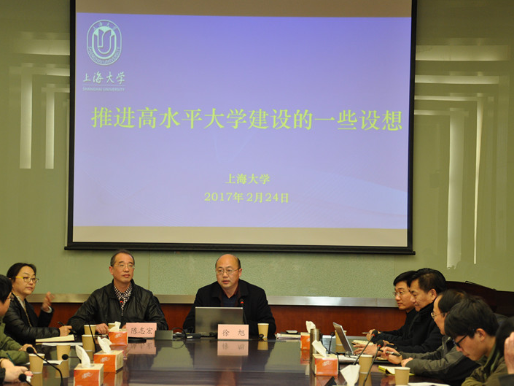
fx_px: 1262
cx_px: 252
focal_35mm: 85
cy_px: 193
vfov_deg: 17.4
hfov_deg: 23.0
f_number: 5.6
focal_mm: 52
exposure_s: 1/30
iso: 640
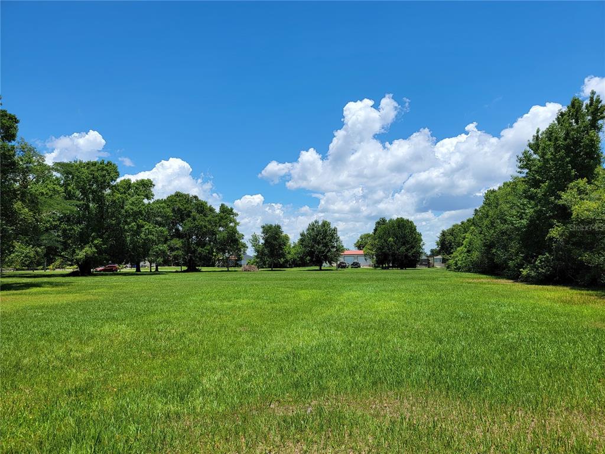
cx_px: 302
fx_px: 419
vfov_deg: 56.8
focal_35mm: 24
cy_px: 227
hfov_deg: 71.6
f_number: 1.8
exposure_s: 1/1228
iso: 16
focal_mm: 6.7
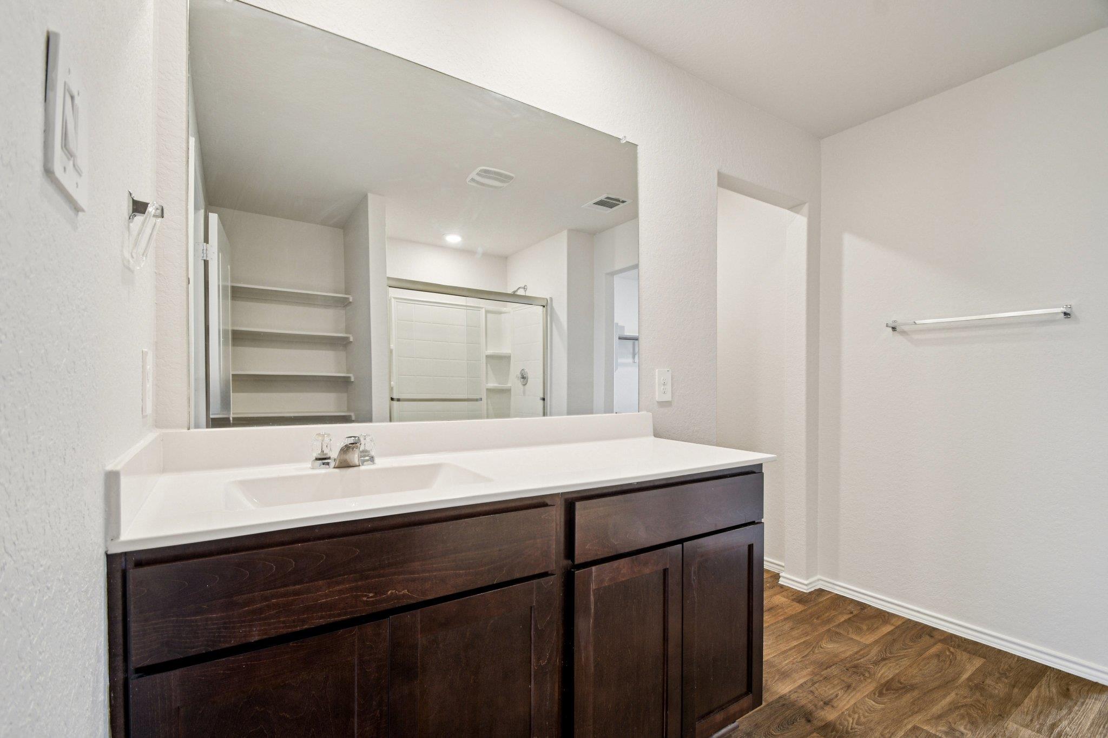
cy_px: 369
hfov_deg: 100.4
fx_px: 462
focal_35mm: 15
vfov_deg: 77.3
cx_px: 554
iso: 400
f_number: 8
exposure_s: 1/8
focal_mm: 10
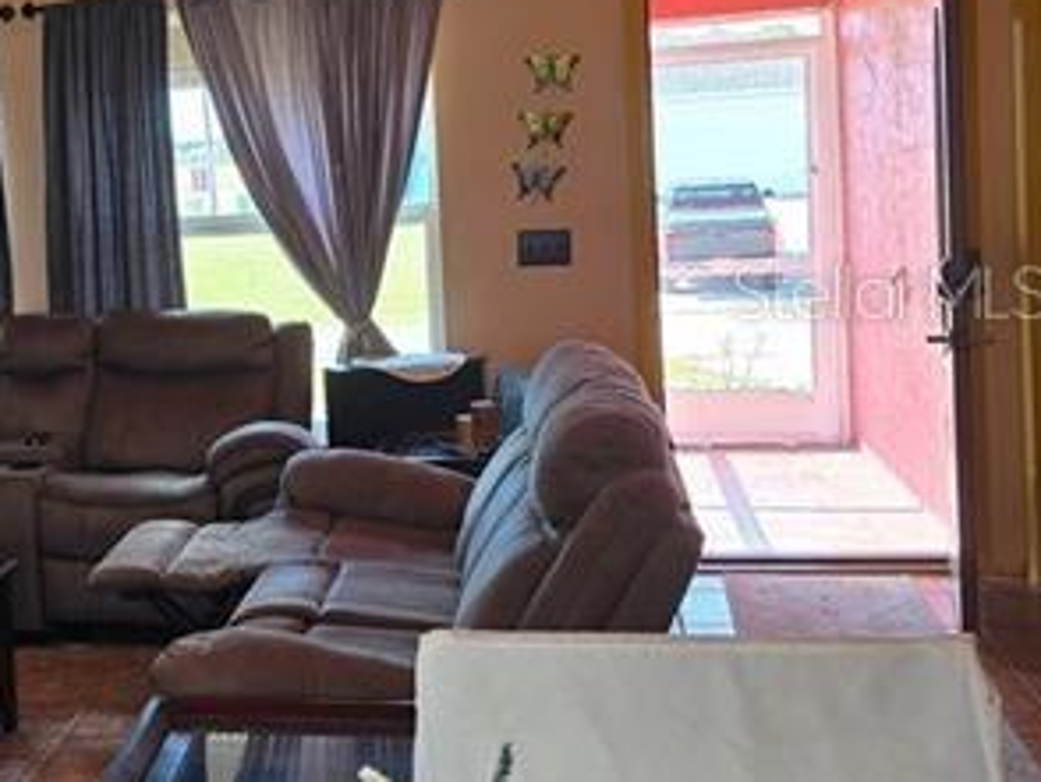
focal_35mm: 60
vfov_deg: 24.4
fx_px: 1806
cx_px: 46
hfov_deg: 30.3
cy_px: 290
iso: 64
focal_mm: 6.3
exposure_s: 1/120
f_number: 1.7
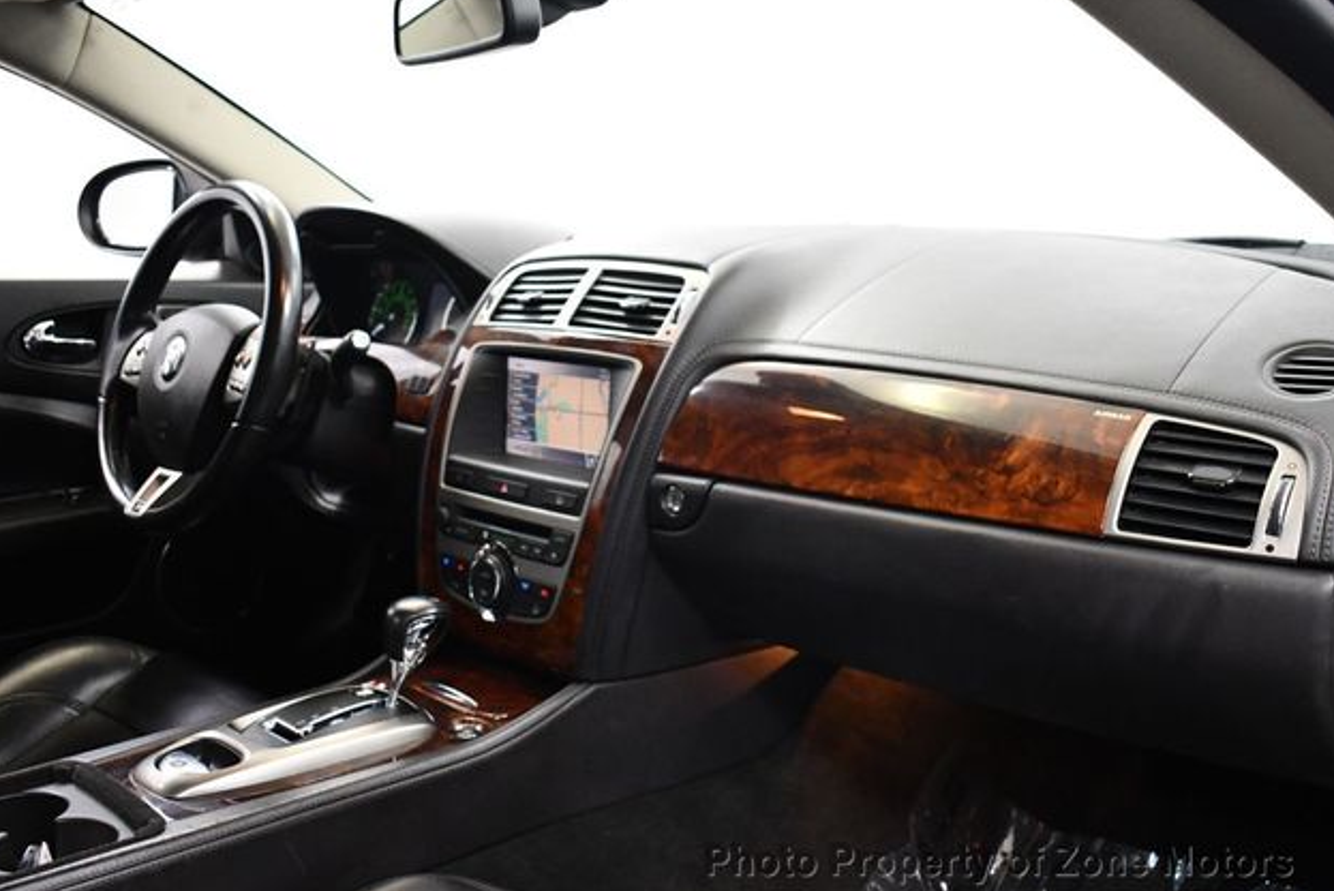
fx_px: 1372
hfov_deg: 51.9
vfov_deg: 36.0
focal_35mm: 37
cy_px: 443
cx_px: 679
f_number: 3.5
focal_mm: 18
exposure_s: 1/100
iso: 3200
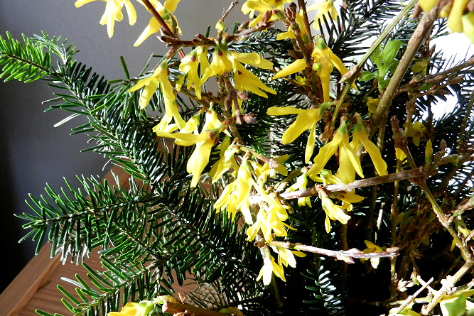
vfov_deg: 37.9
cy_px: 153
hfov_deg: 54.4
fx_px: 461
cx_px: 237
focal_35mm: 35
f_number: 3.8
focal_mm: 5.9
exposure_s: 1/30
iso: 400
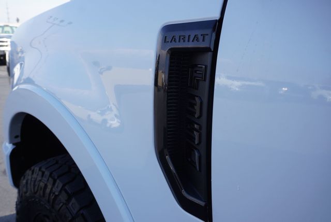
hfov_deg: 61.9
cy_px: 111
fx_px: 276
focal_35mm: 30
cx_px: 166
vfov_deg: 43.7
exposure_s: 1/100
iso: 100
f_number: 7.1
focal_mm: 20
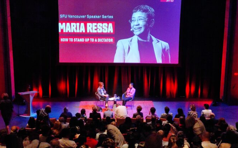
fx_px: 123
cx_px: 124
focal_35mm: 19
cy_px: 76
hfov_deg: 88.0
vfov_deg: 62.2
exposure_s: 1/30
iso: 534
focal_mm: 4.74
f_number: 1.79
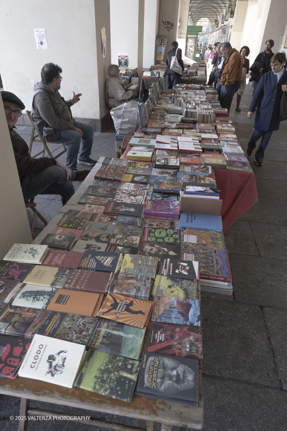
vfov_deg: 73.7
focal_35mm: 24
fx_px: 287
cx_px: 144
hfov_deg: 53.1
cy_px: 216
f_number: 4
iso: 640
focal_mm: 16
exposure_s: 1/125
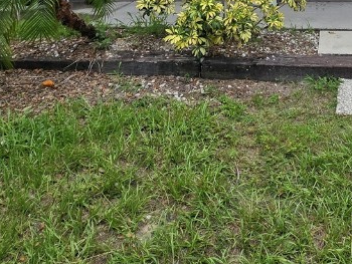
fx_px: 387
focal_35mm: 38
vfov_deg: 30.5
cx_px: 299
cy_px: -71
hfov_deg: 45.5
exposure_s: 1/2145
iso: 50
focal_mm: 2.2
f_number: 2.2
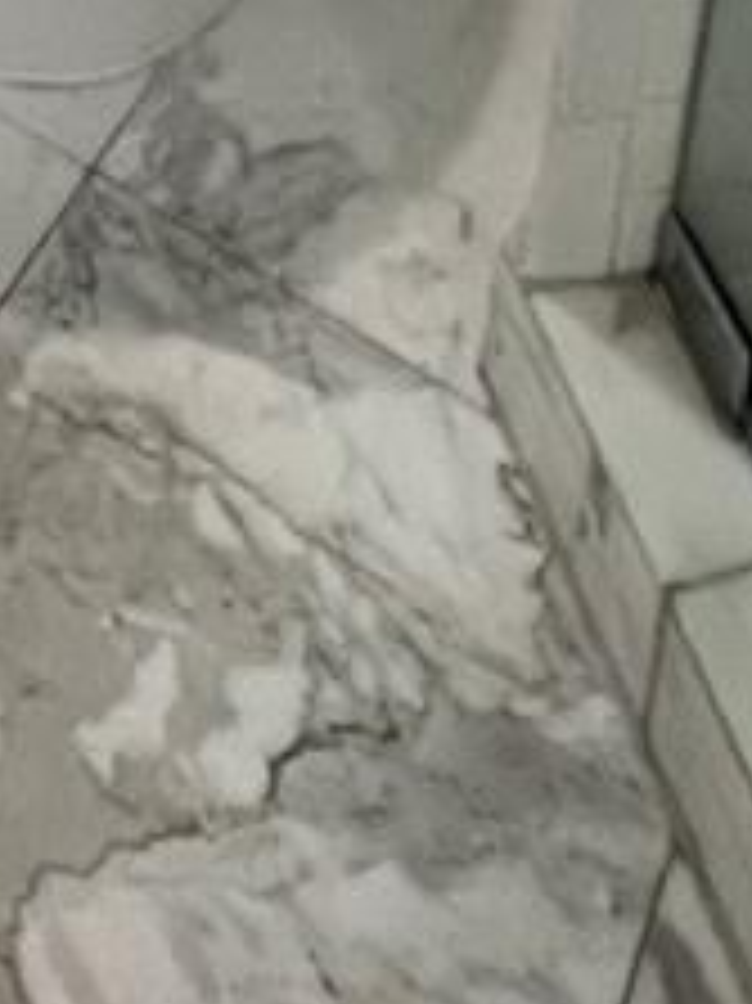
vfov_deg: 16.8
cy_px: -1193
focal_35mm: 70
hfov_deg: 20.3
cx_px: 0
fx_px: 2030
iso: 160
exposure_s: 1/120
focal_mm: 1.57
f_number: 1.8
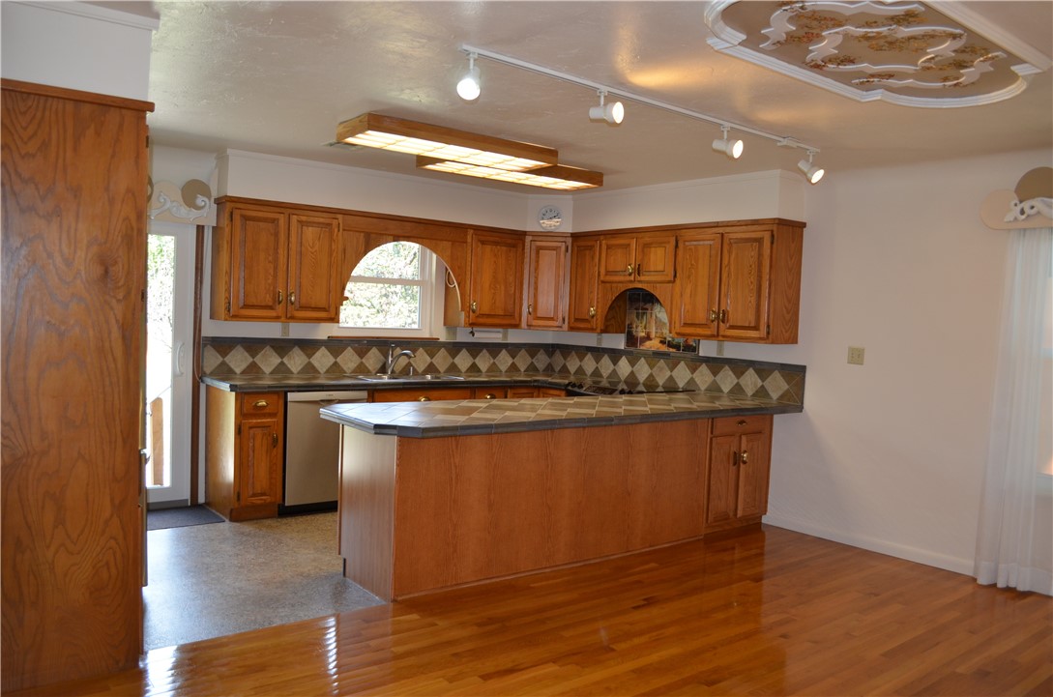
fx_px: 788
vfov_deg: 47.7
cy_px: 348
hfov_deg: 67.5
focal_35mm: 27
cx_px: 526
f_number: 3.5
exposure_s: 1/100
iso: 400
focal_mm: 18
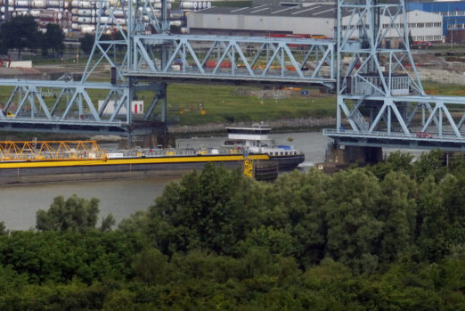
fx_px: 7614
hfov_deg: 3.5
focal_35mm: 589
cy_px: 16
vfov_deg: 2.3
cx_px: 230
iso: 500
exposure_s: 1/640
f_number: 8
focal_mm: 200
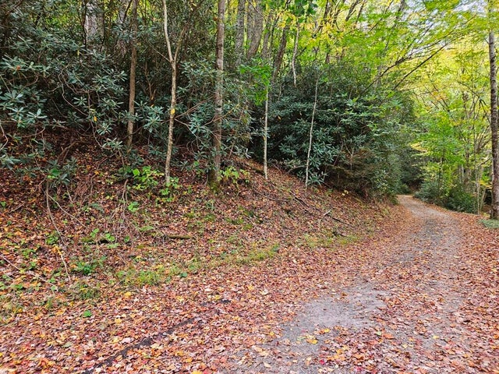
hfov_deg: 73.9
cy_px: 187
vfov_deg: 58.9
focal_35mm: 23
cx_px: 250
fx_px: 332
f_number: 1.8
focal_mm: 5.4
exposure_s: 1/207
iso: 80
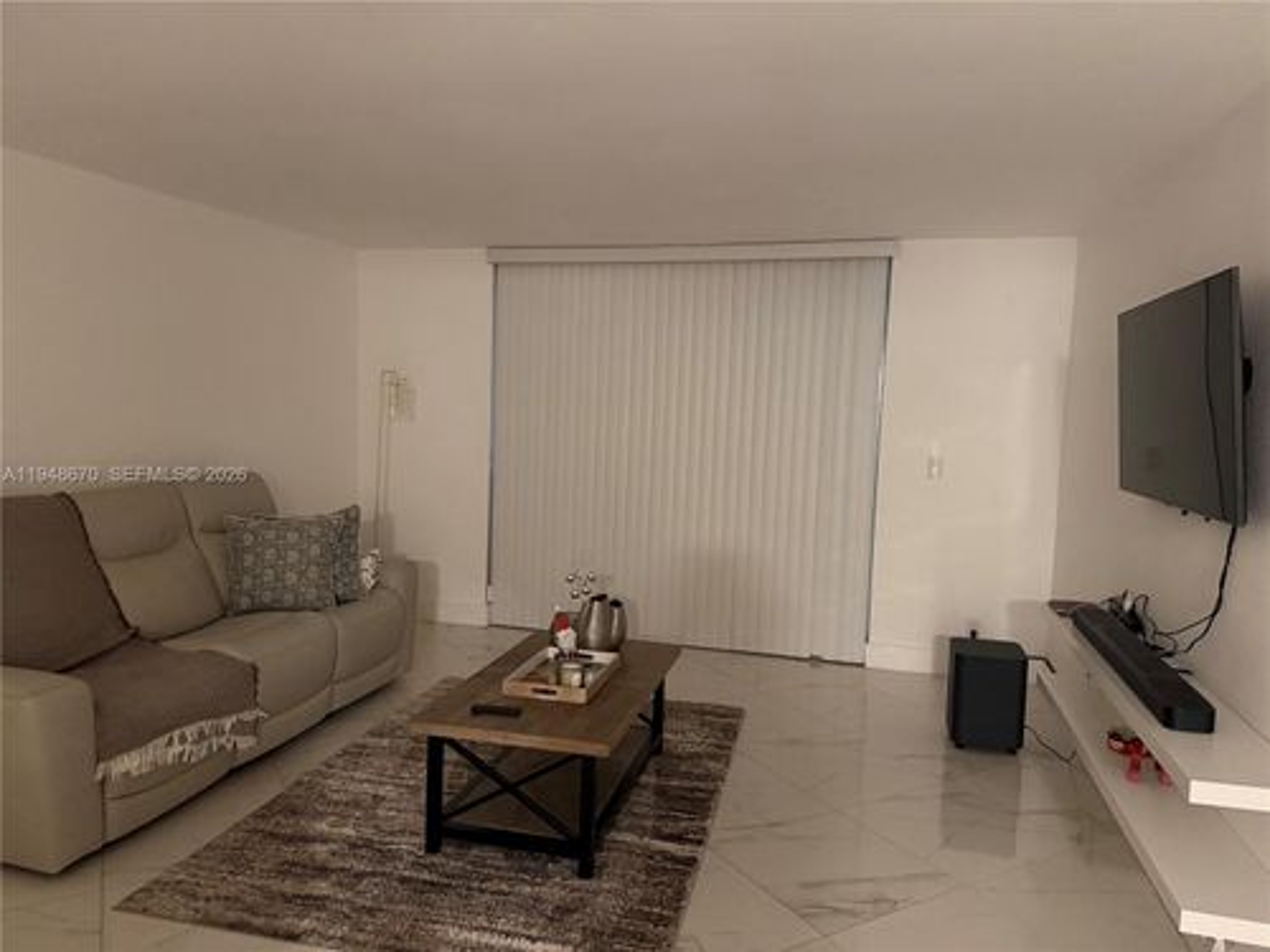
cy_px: 476
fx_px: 881
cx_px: 635
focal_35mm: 24
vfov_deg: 56.8
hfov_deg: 71.6
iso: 800
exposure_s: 1/30
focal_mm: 6.76
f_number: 1.78
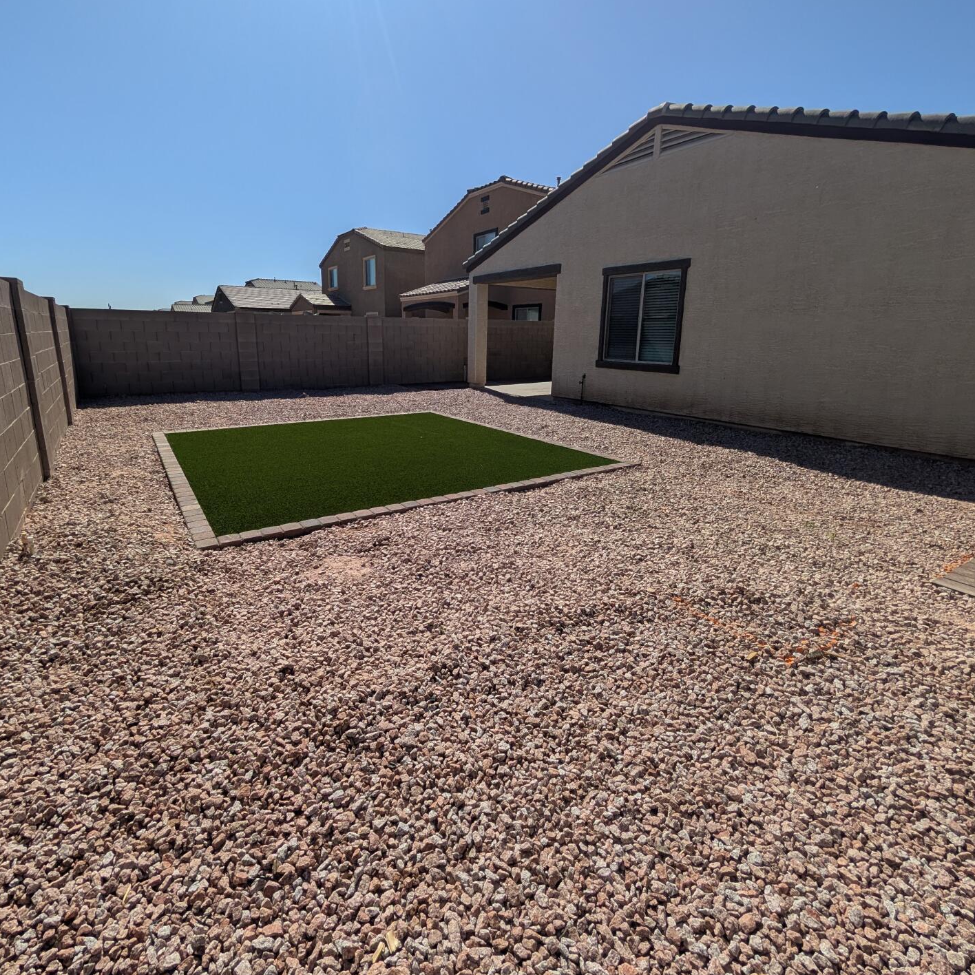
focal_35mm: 15
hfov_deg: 91.0
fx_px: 478
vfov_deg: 91.0
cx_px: 461
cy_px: 453
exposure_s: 1/6494
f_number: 1.7
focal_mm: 2.02
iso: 58
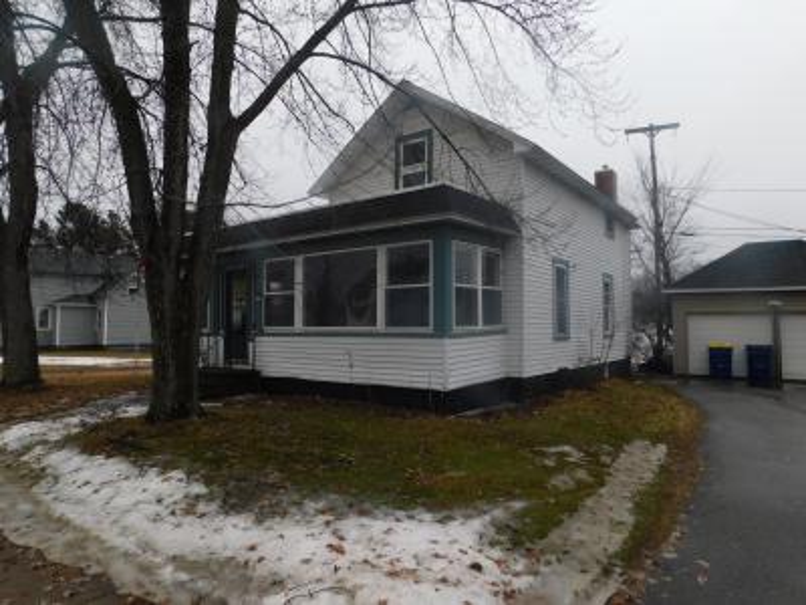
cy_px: 302
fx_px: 536
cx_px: 403
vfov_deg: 58.9
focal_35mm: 23
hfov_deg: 73.9
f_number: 3
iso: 125
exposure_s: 1/1250
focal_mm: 4
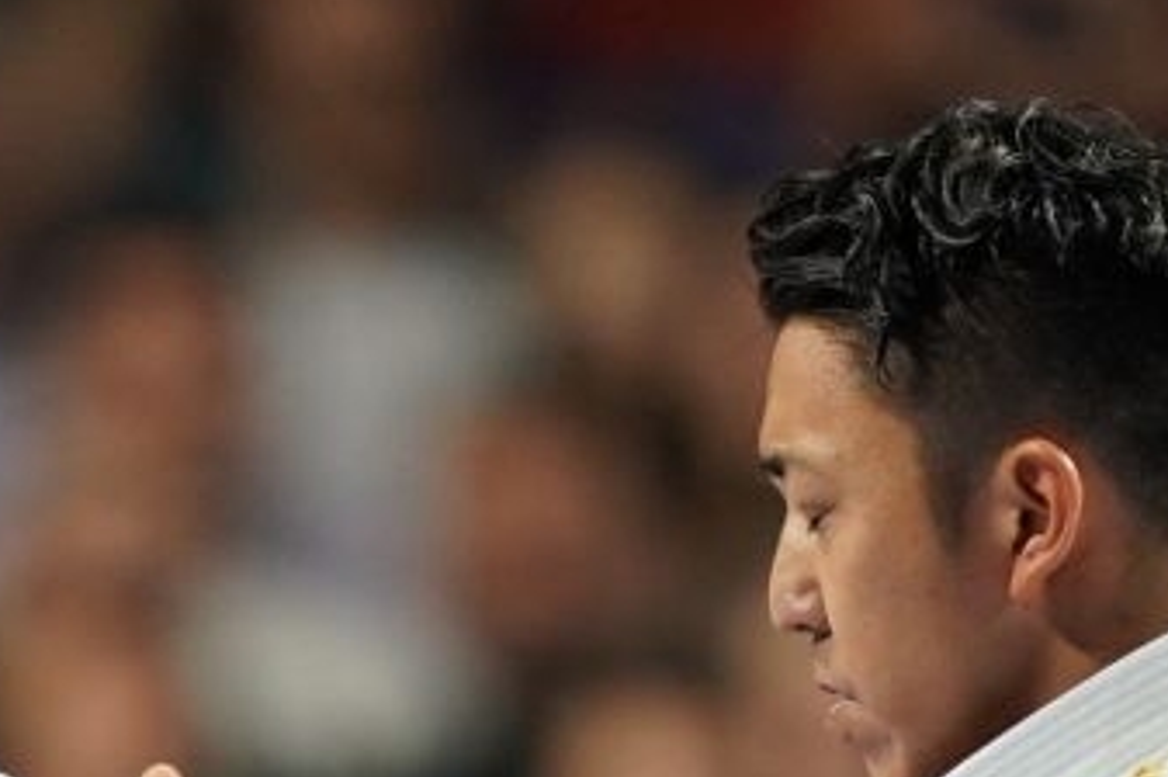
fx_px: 69330
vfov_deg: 0.6
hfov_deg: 1.0
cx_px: -482
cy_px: 1554
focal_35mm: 2139
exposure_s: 1/500
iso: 1600
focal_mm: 400
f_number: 2.8
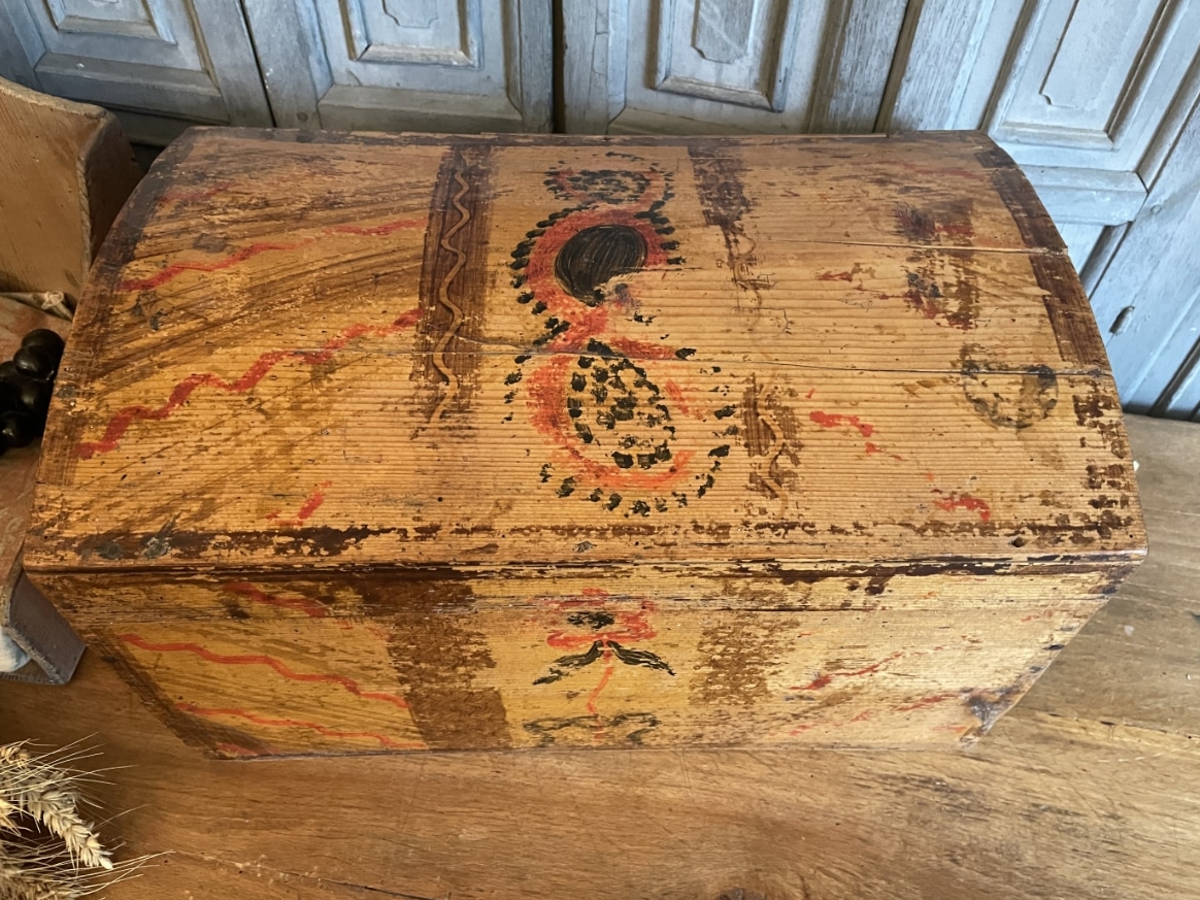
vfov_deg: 51.4
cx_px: 605
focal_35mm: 27
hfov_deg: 65.3
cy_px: 448
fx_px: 936
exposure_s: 1/33
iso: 500
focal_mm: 4.2
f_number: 1.6
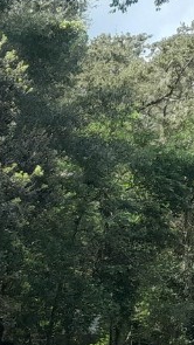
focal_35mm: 102
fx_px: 933
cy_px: 381
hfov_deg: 9.3
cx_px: -400
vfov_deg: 20.0
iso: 40
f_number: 1.8
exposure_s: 1/160
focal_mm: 4
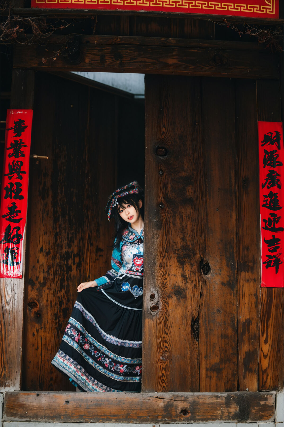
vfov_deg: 43.6
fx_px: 532
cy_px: 214
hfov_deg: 29.9
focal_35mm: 45
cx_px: 142
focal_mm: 30
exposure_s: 1/500
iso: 100
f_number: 1.4
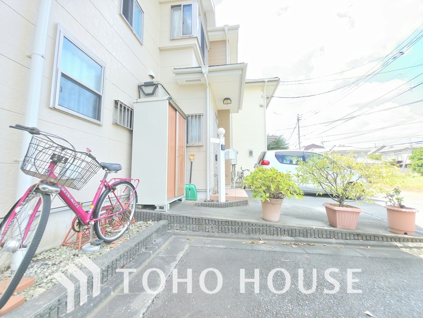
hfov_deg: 106.2
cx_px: 212
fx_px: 159
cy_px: 159
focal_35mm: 13
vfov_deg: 89.9
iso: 20
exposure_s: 1/526
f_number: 1.9
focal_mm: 2.2
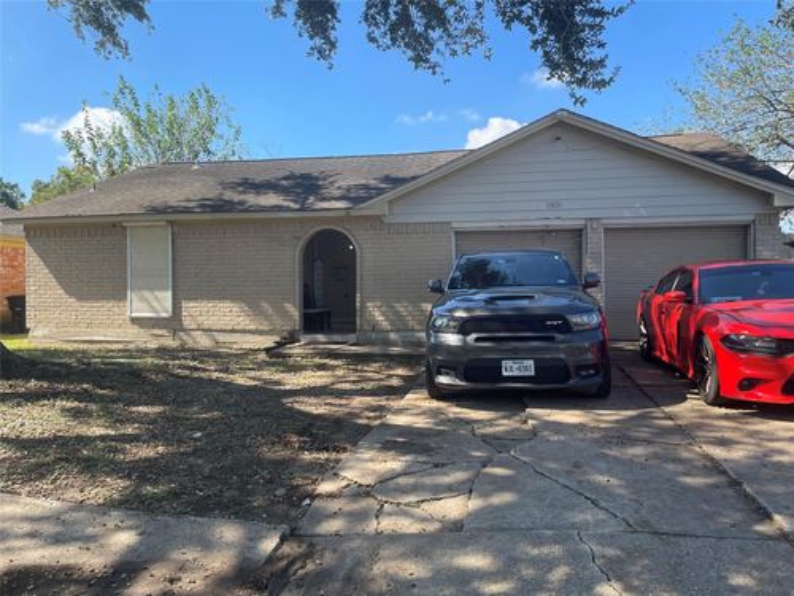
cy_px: 298
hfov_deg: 67.3
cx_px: 397
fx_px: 596
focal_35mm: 26
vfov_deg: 53.1
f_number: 1.6
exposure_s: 1/1366
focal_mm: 4.2
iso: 32
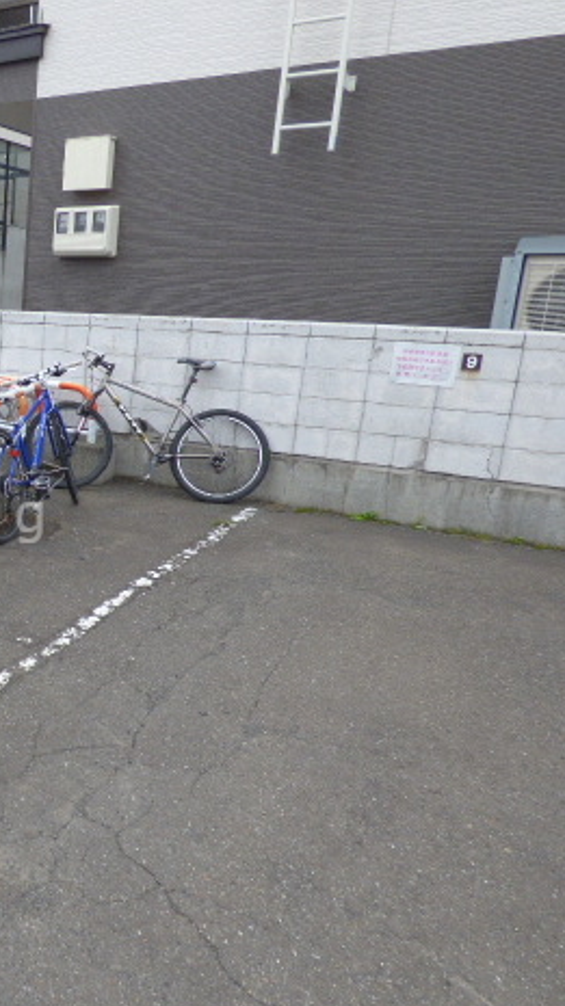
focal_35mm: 30
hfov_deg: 32.8
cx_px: -93
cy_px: 517
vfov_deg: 64.3
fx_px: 800
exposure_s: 1/400
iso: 100
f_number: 2.8
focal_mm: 3.58
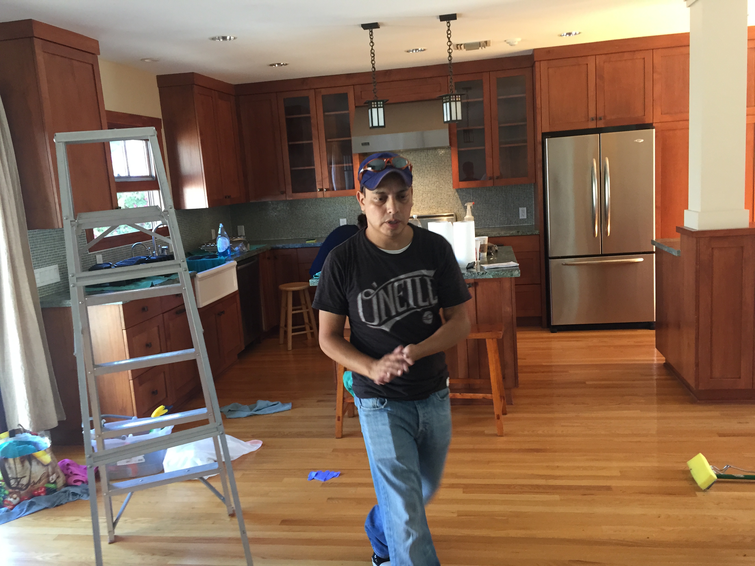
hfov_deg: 61.7
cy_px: 283
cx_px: 378
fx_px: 633
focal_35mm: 29
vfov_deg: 48.2
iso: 100
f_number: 2.2
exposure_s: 1/30
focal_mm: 4.15
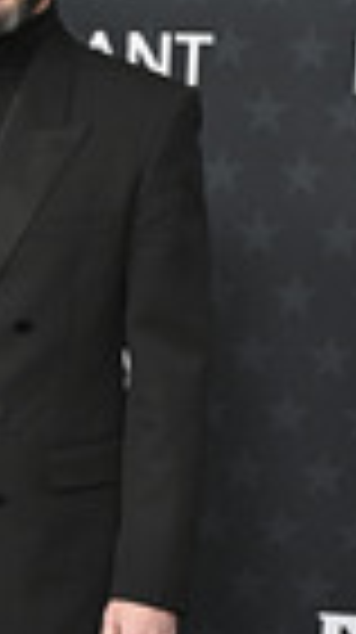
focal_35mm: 104
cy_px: 553
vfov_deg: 20.2
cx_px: -131
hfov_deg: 11.3
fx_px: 1751
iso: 1250
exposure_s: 1/320
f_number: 5.6
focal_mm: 35
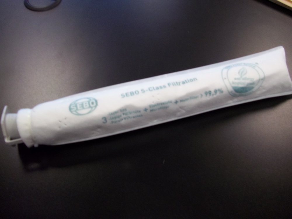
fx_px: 270
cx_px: 146
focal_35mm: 32
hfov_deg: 56.8
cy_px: 110
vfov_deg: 44.2
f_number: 2.9
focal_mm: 5.7
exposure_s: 1/30
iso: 108
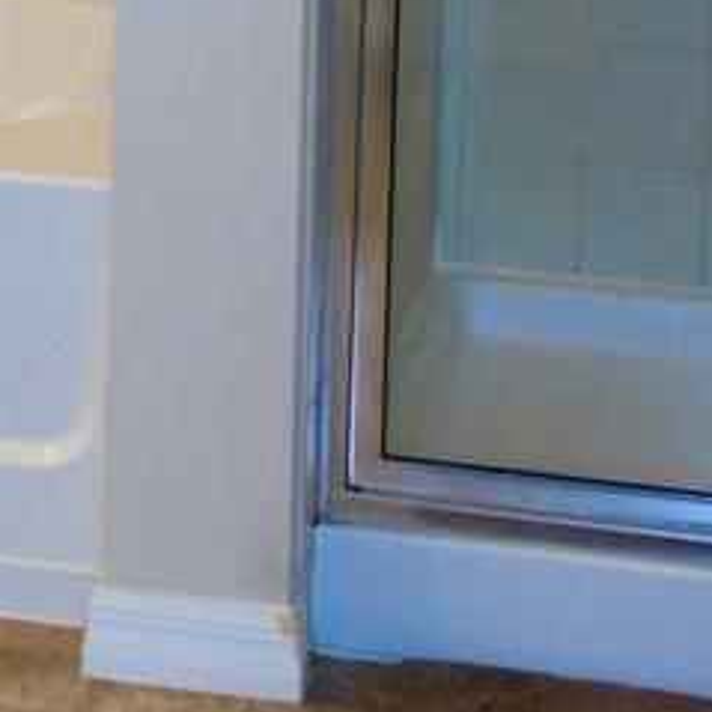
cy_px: -310
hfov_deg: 13.1
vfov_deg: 12.9
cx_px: -217
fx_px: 3002
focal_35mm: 129
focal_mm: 6.1
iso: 200
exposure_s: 1/40
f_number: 3.8
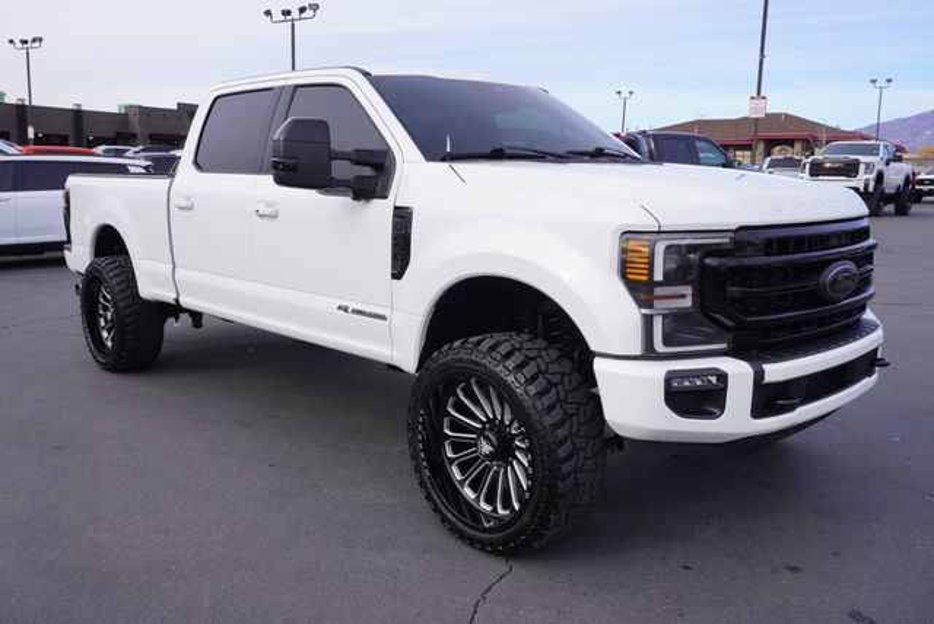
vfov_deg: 41.8
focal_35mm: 32
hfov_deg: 59.4
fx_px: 818
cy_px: 312
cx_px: 467
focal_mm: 21
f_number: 8
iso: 100
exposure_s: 1/125
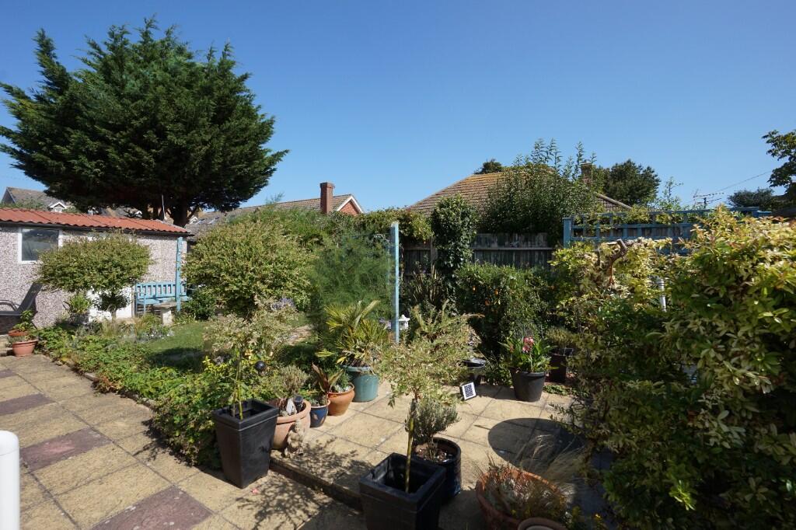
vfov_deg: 77.3
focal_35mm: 15
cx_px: 398
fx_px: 332
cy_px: 265
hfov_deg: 100.4
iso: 100
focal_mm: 10
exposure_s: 1/125
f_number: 11
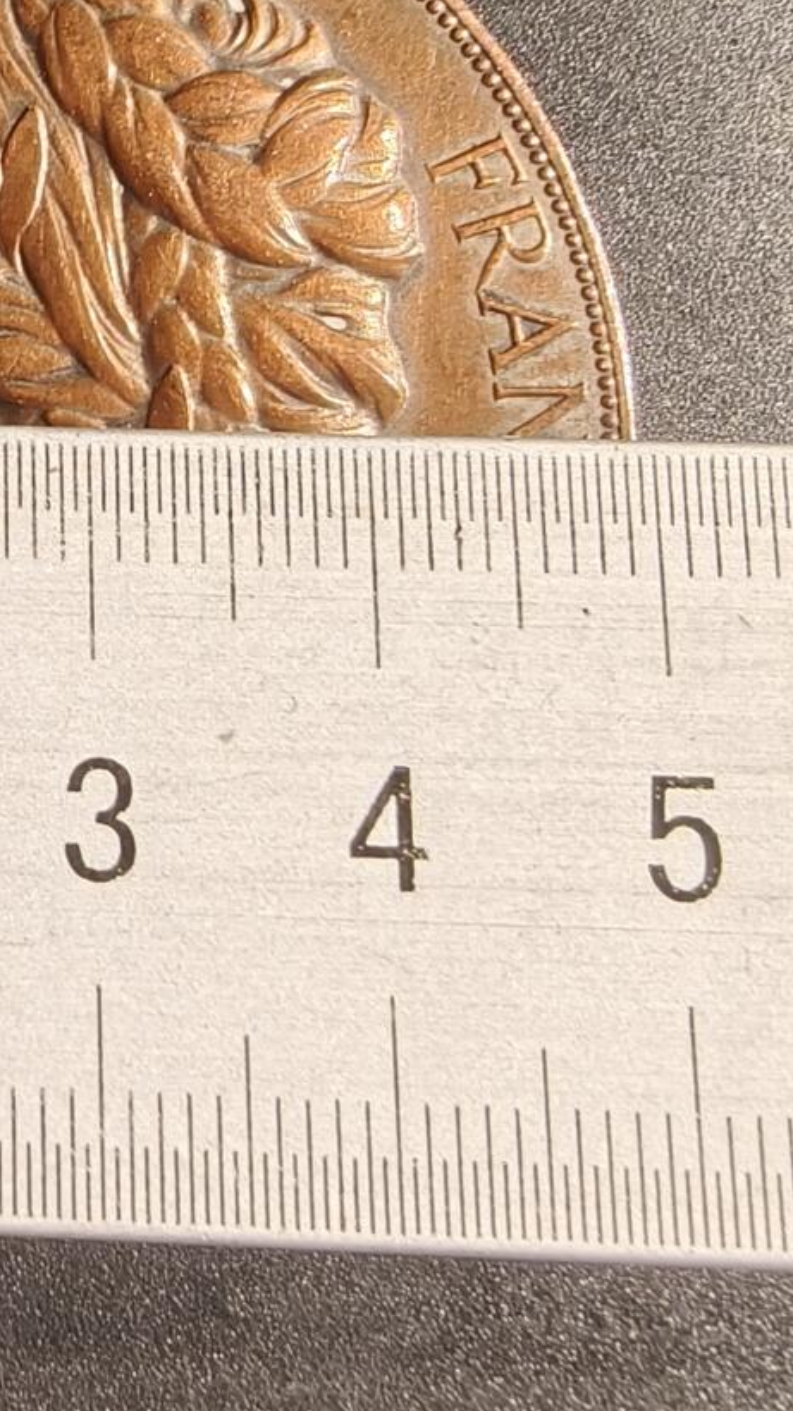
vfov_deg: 37.8
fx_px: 2057
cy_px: 745
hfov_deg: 21.1
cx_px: 2
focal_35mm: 55
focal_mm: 2.32
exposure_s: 1/100
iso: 250
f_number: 2
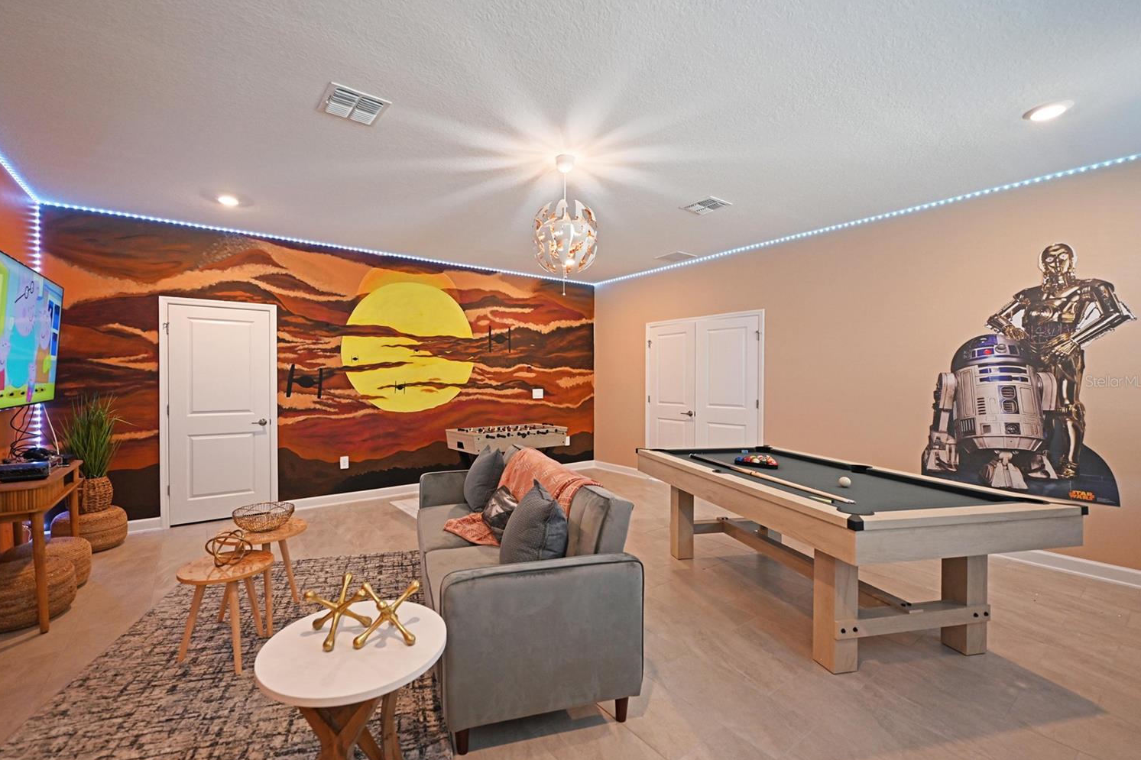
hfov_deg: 100.3
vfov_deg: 77.3
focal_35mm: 15
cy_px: 381
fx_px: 475
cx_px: 542
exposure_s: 1/125
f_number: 2.8
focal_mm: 14
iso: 900
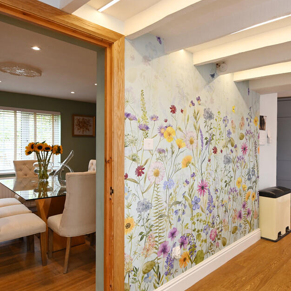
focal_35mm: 25
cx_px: 208
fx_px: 238
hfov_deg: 60.4
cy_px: 148
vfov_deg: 62.9
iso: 200
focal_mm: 18
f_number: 4
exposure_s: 1/60
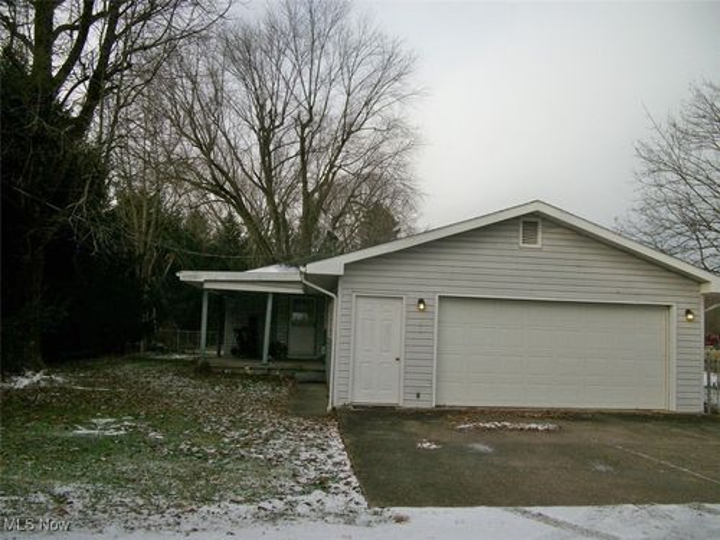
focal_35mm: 32
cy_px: 270
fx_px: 666
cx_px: 360
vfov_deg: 44.2
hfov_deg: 56.8
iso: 80
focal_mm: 5.7
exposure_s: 1/250
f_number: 8.8
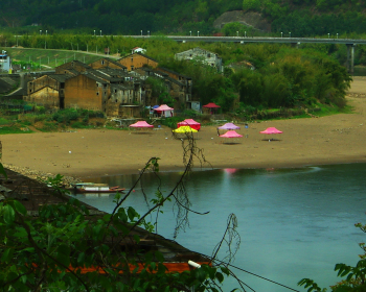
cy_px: 8
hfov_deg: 12.6
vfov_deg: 10.4
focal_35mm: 148
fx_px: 1603
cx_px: -128
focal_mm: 36
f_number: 16
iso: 200
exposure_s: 1/250
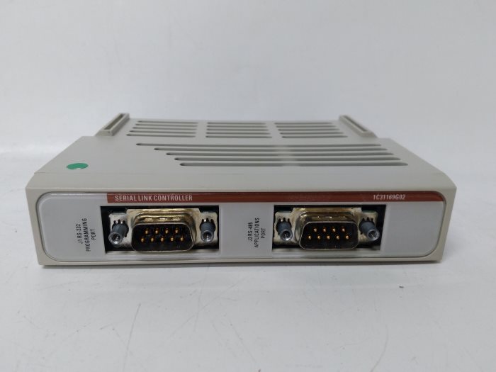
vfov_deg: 51.4
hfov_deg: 65.3
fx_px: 387
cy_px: 186
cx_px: 248
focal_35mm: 27
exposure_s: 1/33
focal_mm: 3.79
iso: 182
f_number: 2
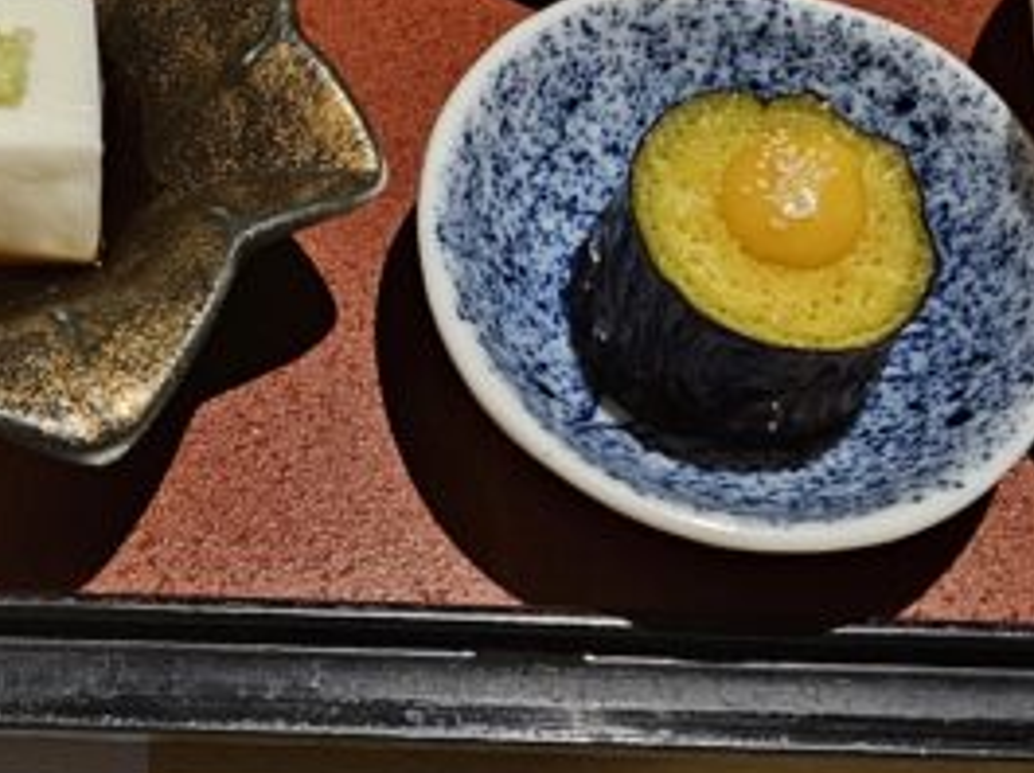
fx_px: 2655
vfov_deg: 15.9
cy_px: -144
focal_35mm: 89
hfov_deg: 21.7
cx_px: 164
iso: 1000
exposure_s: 1/120
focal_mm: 5.4
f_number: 1.8
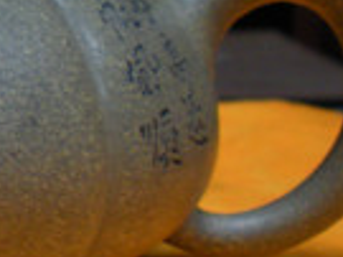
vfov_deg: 10.5
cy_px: 101
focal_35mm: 141
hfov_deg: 13.4
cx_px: -137
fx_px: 1396
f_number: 3.1
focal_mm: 6.3
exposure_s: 1/8.4
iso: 200
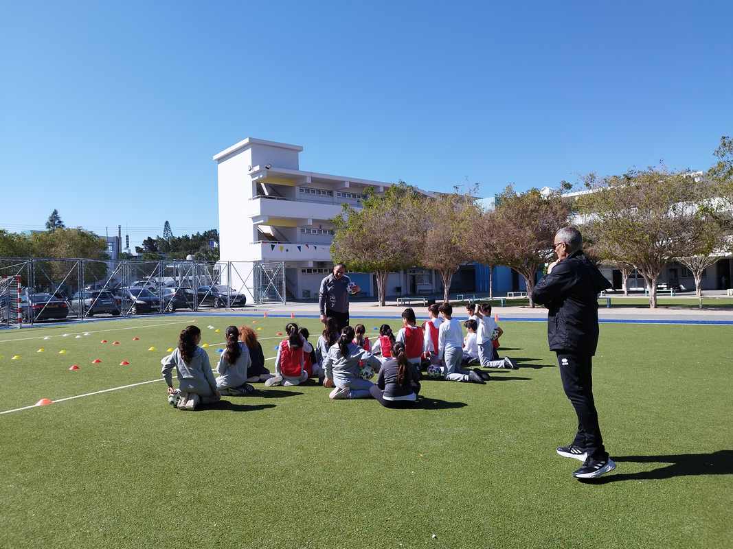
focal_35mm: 24
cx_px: 366
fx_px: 508
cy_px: 274
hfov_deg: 71.6
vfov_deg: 56.8
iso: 50
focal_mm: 5.89
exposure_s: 1/823
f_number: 1.89
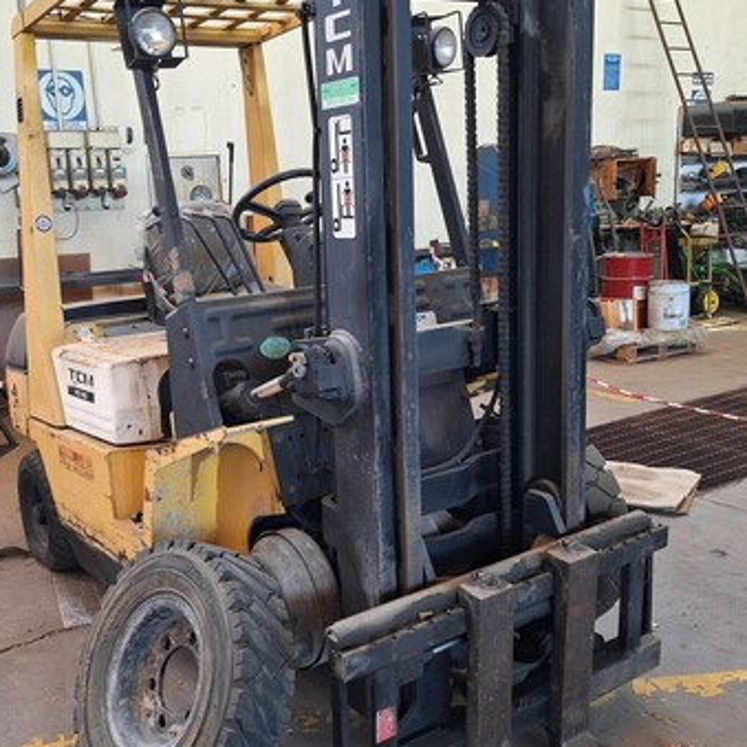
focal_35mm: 36
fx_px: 879
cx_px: 295
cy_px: 370
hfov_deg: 45.8
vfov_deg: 46.0
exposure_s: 1/33
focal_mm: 5.54
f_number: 1.8
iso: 250
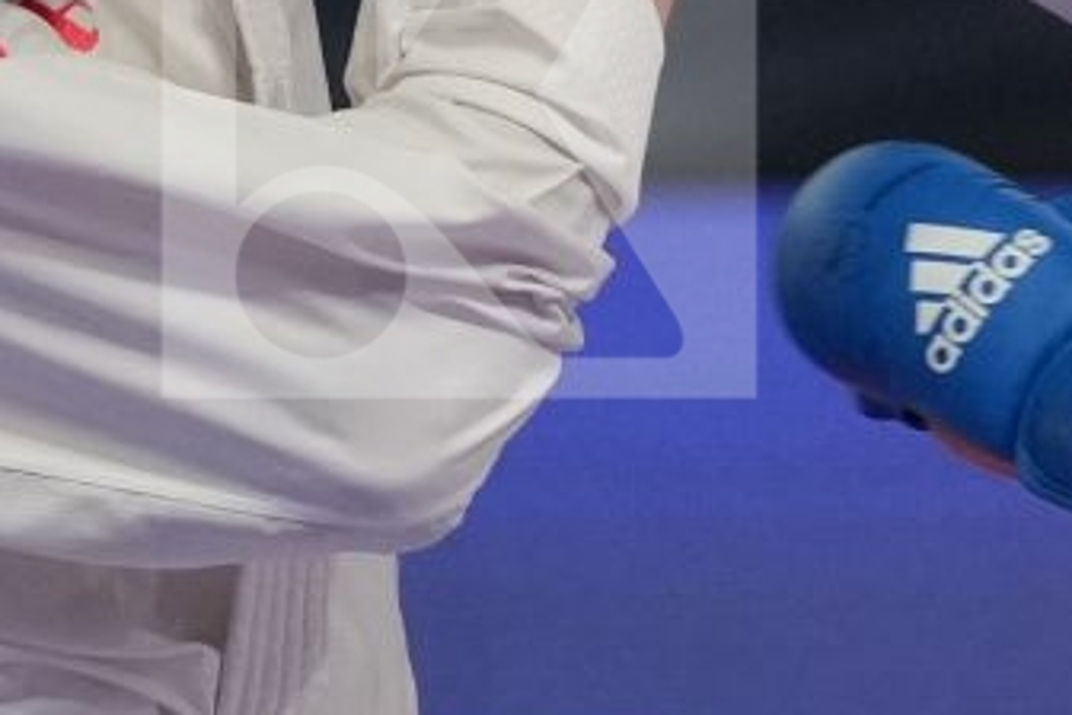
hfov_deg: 1.7
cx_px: 1541
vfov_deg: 1.2
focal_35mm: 1191
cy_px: 109
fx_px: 35463
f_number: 2.8
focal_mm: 148
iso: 2000
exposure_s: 1/1000
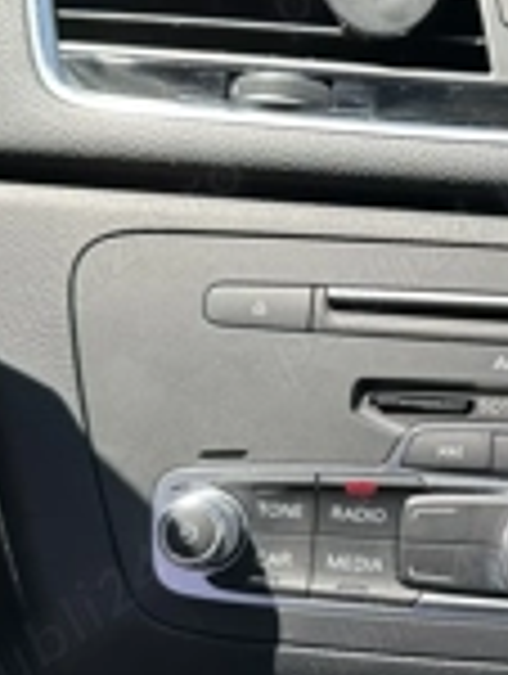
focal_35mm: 64
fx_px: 1249
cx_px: 571
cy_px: 338
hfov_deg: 21.7
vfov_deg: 30.2
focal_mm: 6.86
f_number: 1.78
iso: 80
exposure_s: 1/448
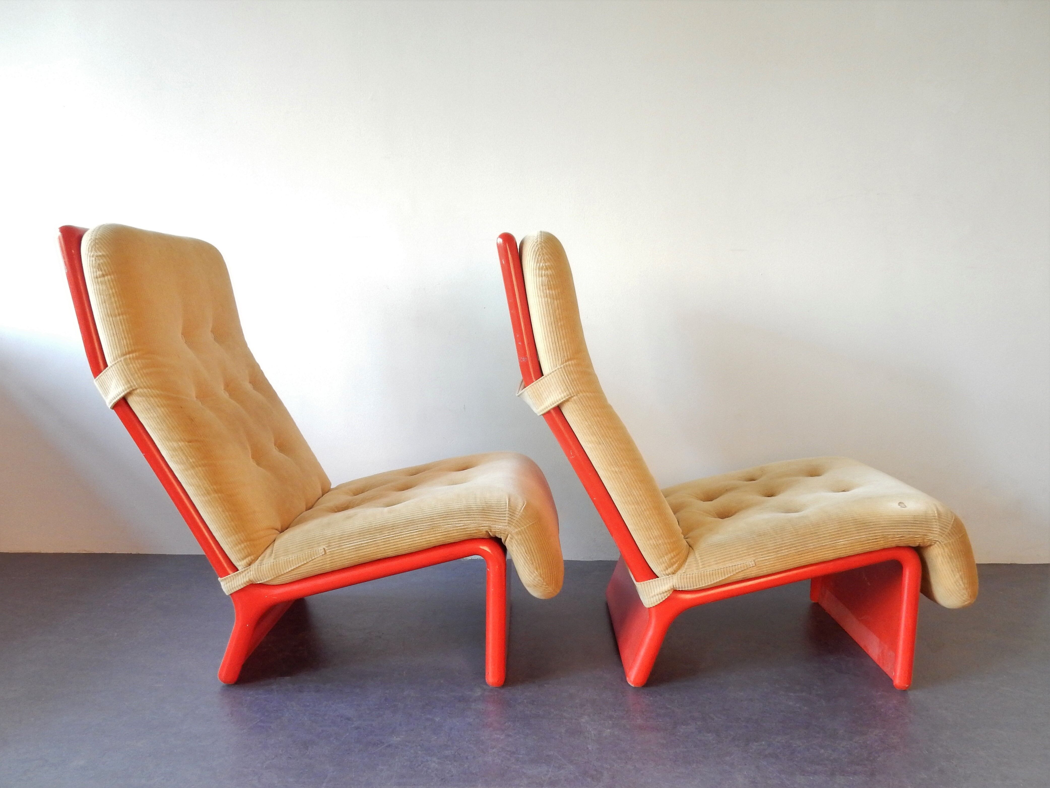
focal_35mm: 25
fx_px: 758
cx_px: 525
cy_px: 394
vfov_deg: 54.9
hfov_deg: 69.4
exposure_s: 1/20
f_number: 3.7
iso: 400
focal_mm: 4.5
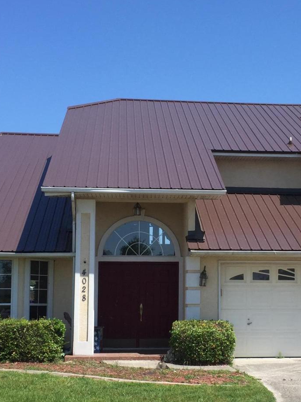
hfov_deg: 23.2
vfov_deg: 30.7
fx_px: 731
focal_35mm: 63
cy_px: 231
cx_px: 202
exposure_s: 1/1721
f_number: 2.2
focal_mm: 4.15
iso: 32
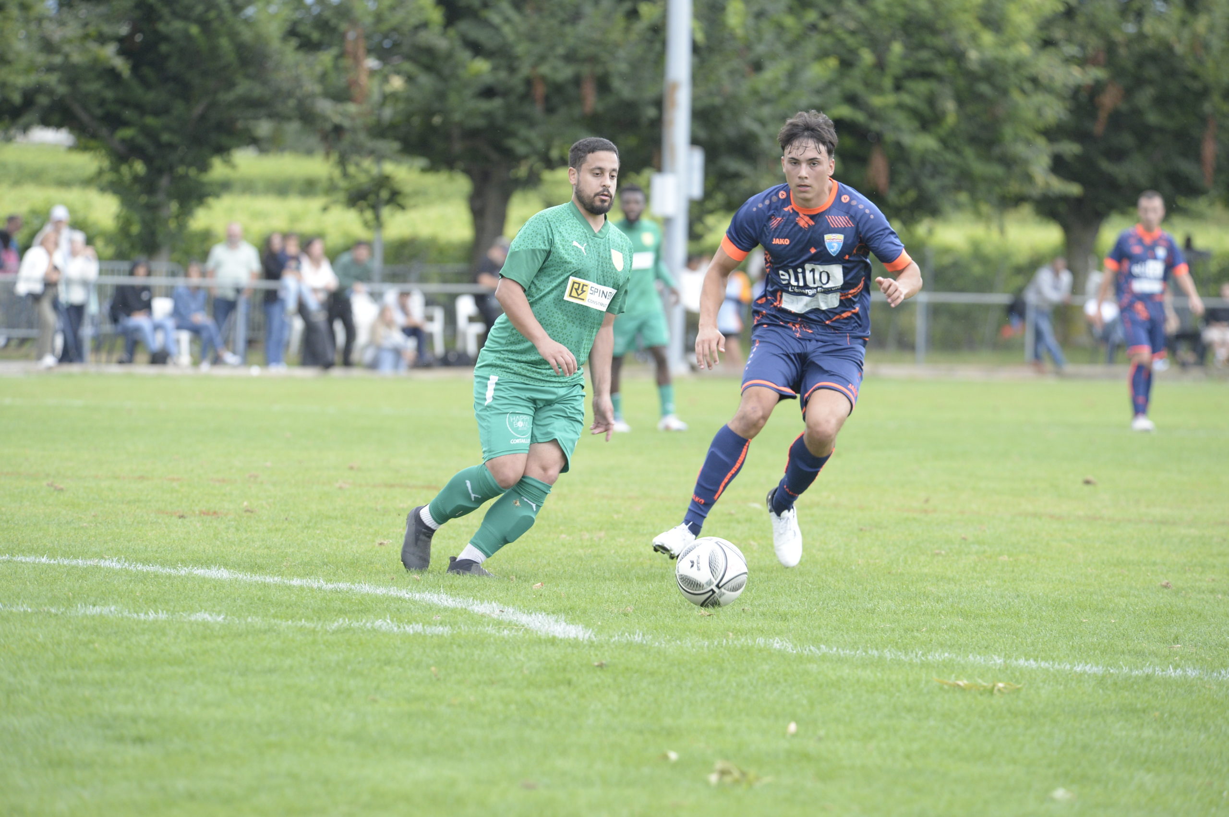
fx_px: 8525
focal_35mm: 250
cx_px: 614
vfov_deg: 5.5
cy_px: 408
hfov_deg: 8.2
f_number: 5.3
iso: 2200
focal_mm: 250
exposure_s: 1/640
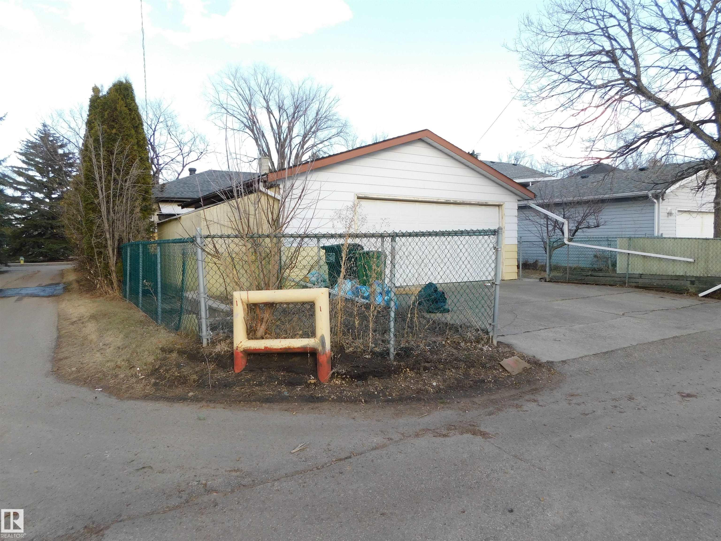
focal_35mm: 23
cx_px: 360
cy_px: 270
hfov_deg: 73.9
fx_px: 479
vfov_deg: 58.9
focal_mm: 4
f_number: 3
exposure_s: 1/320
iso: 125
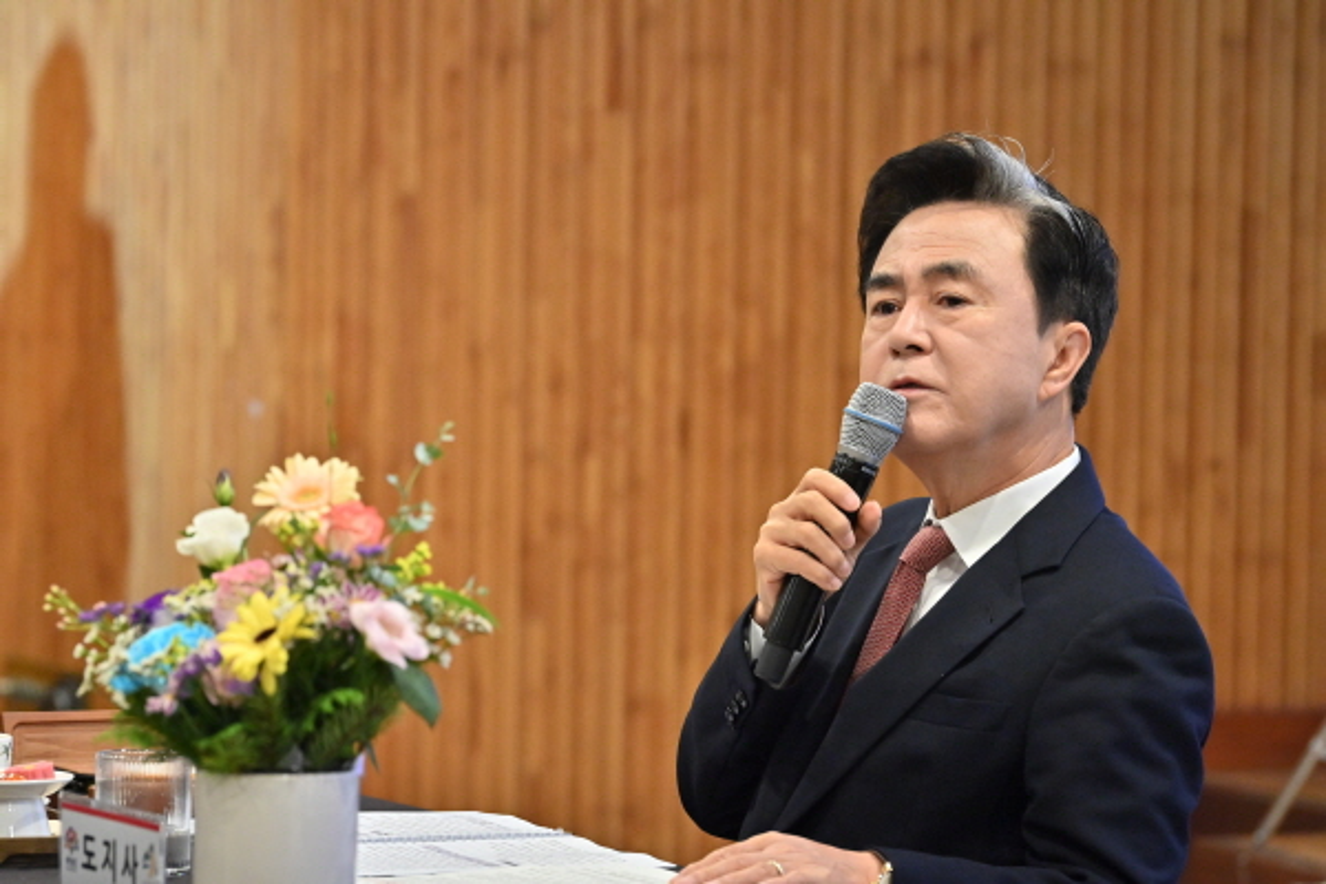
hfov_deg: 11.4
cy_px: 442
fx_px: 6629
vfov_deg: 7.6
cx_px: 663
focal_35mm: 180
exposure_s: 1/250
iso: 4000
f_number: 5.6
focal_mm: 180
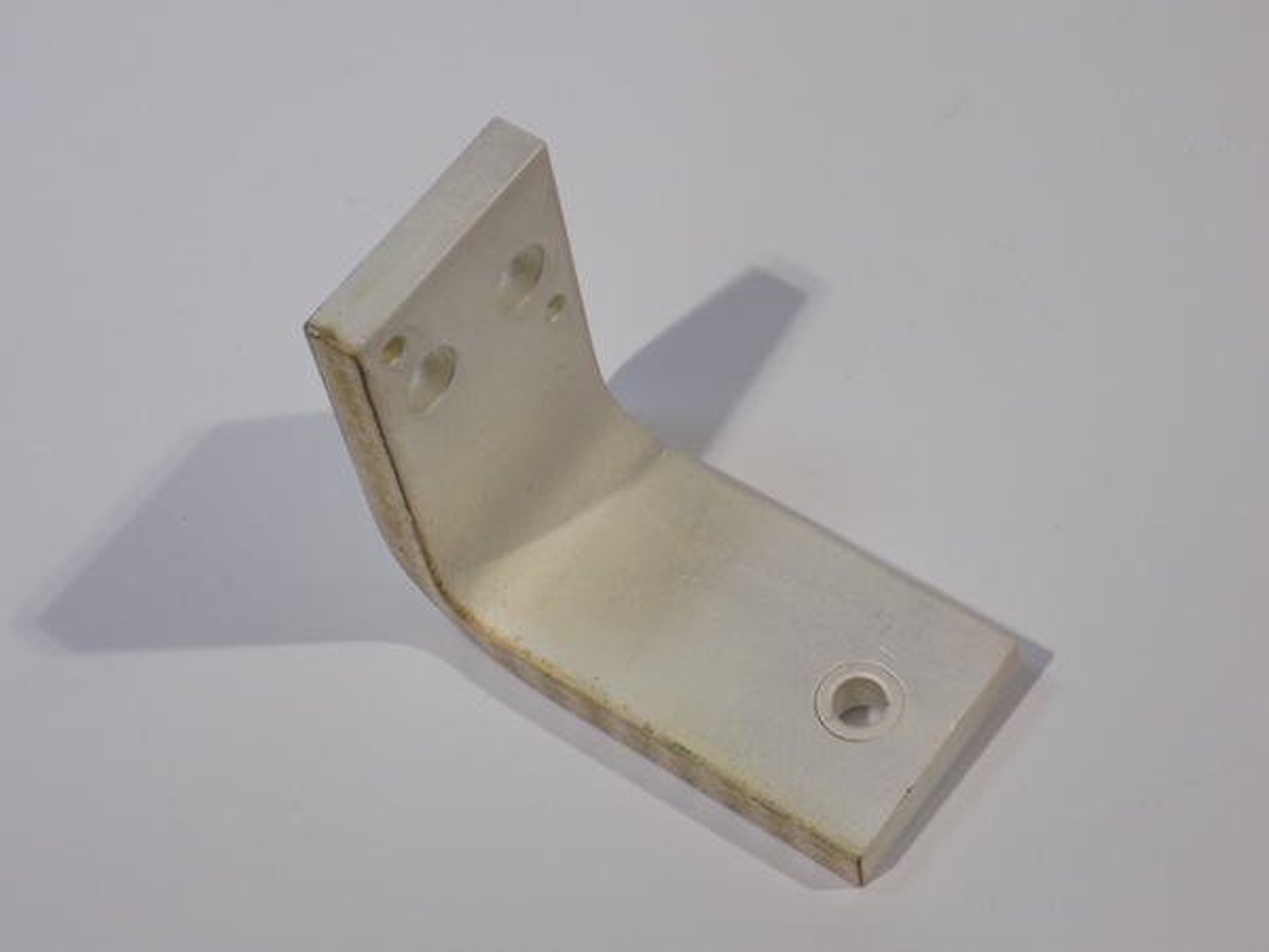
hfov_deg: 27.8
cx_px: 634
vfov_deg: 21.0
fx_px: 2566
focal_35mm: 70
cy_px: 476
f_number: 4.2
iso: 80
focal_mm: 12.5
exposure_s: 1/30
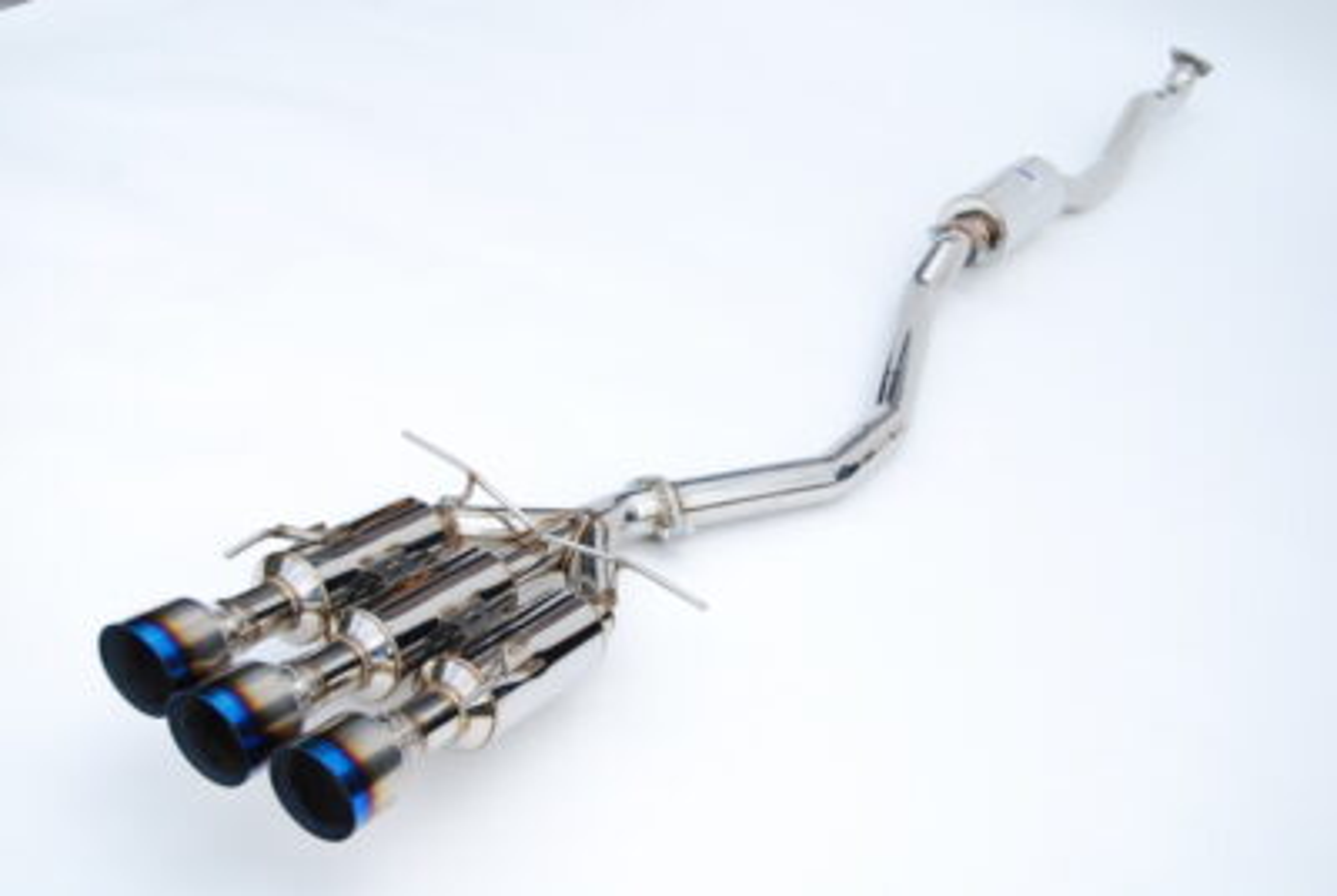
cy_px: 448
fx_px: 1785
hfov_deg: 41.1
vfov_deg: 28.2
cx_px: 668
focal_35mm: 48
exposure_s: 1/200
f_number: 5.6
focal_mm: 32
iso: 100
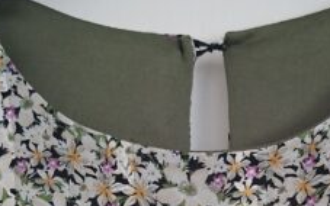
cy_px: 358
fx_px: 774
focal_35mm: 86
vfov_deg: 13.7
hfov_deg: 23.7
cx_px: 263
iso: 500
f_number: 1.8
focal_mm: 5.54
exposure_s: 1/25
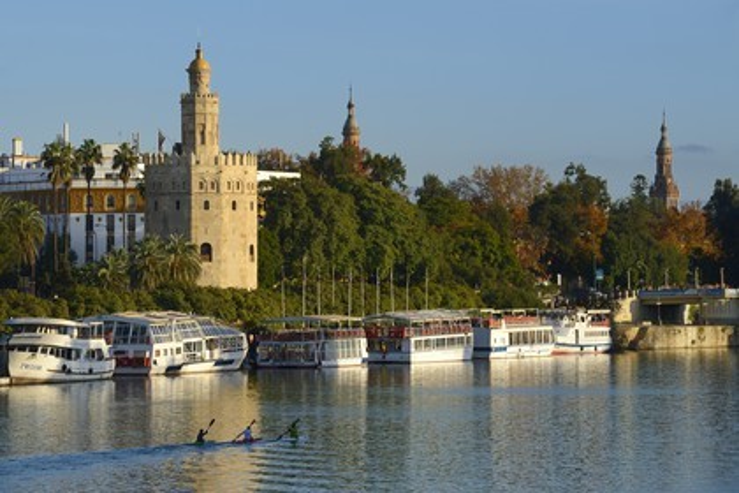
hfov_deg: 10.5
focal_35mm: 195
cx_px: 370
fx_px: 4003
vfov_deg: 7.0
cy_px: 246
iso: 200
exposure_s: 1/200
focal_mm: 195
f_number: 13
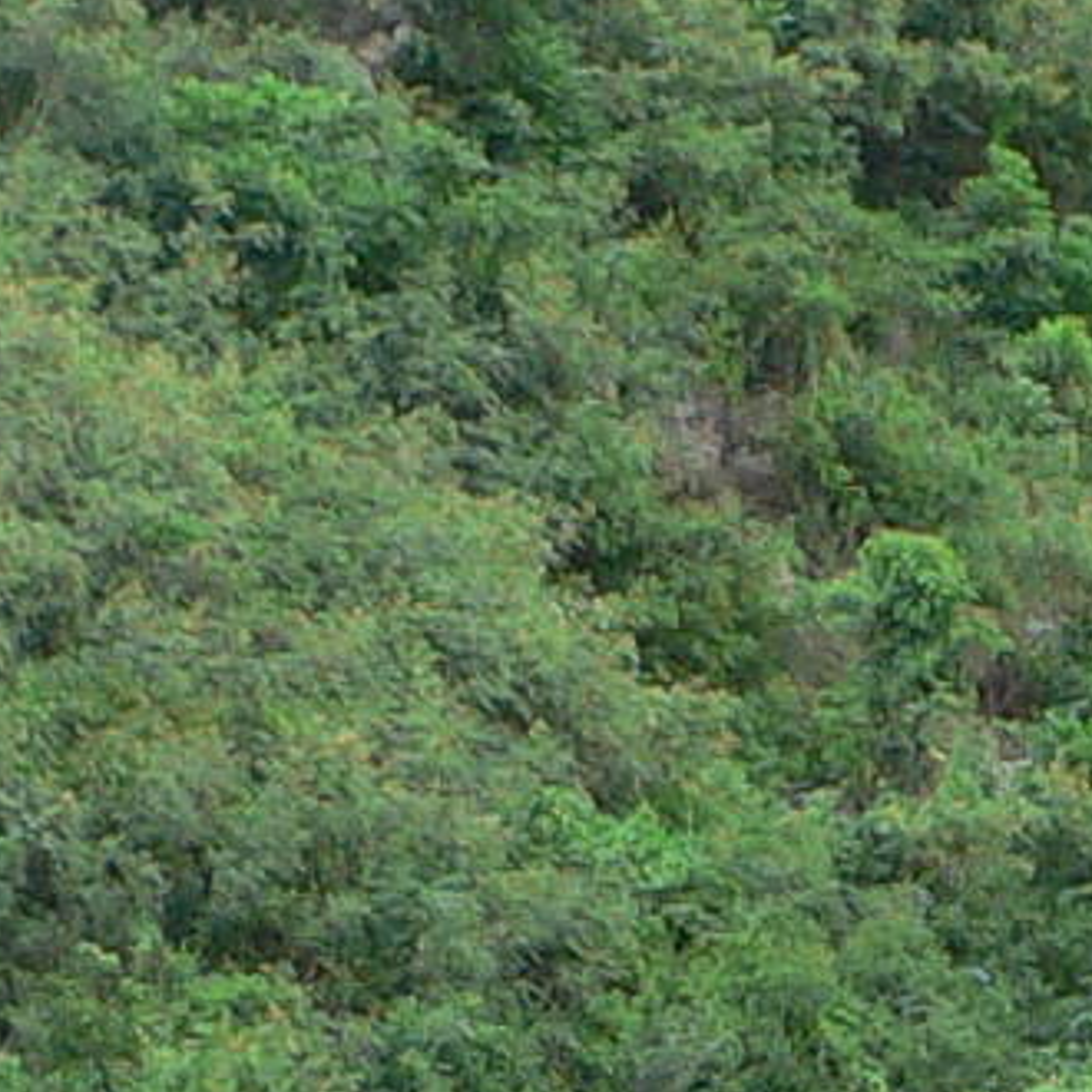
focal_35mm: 189
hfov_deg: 9.2
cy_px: 748
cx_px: 1218
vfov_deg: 9.2
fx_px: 6745
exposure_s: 1/60
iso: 150
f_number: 2.8
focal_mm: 4.6
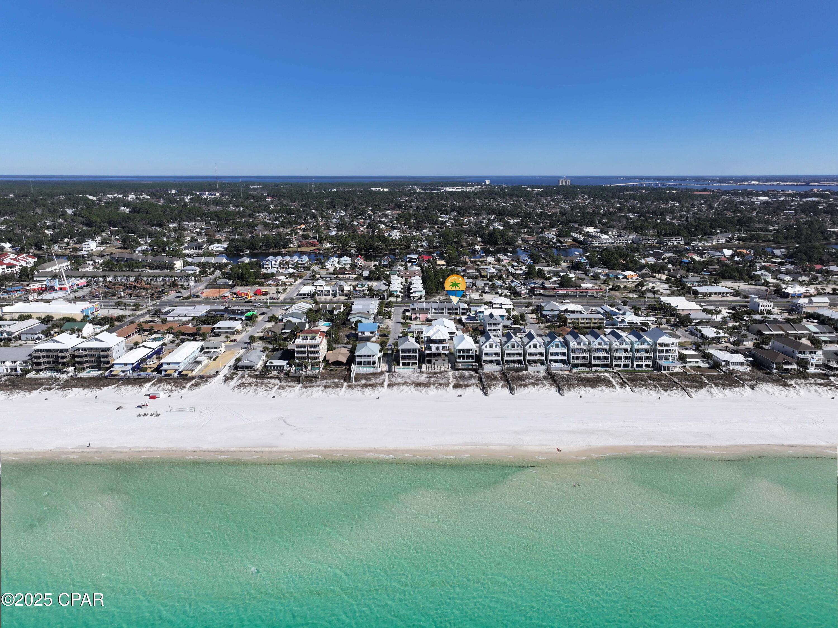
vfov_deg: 56.8
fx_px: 581
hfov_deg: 71.6
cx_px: 419
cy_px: 314
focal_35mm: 24
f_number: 2.8
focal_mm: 12.29
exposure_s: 1/3200
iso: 110
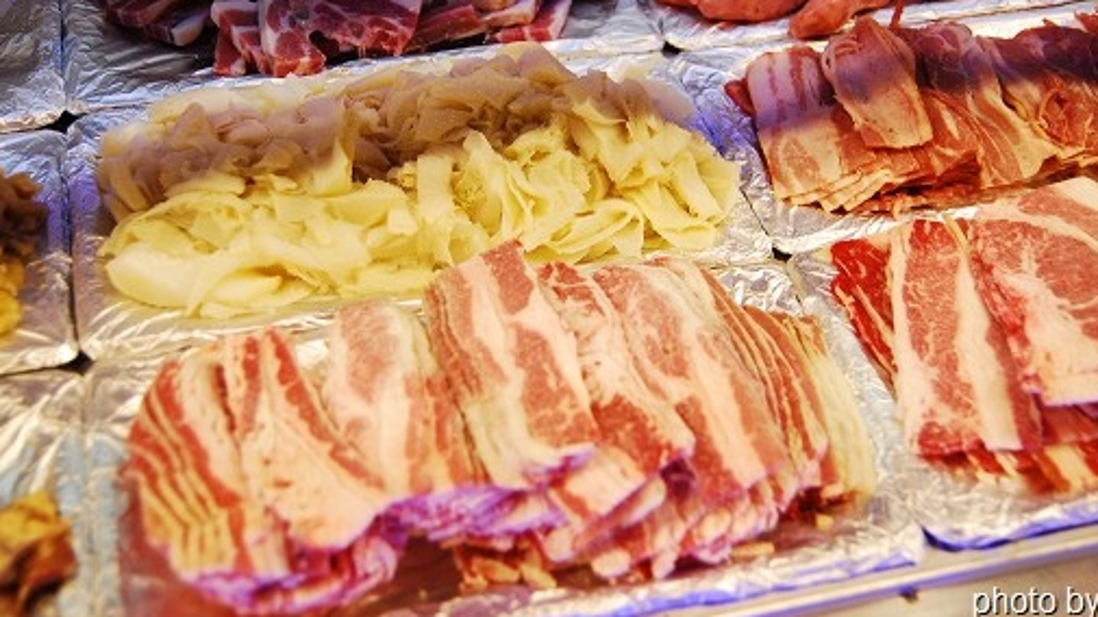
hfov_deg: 38.1
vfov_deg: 21.9
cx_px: 604
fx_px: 1590
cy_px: 201
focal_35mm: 55
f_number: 2.8
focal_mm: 29
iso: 800
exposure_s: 1/40
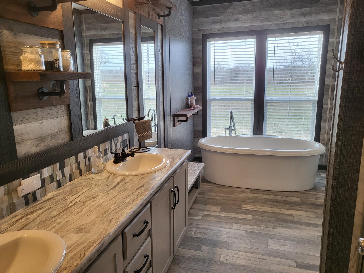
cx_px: 182
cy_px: 136
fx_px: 273
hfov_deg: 67.3
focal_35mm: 26
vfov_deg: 53.1
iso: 64
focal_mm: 4.25
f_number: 1.8
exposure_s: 1/120
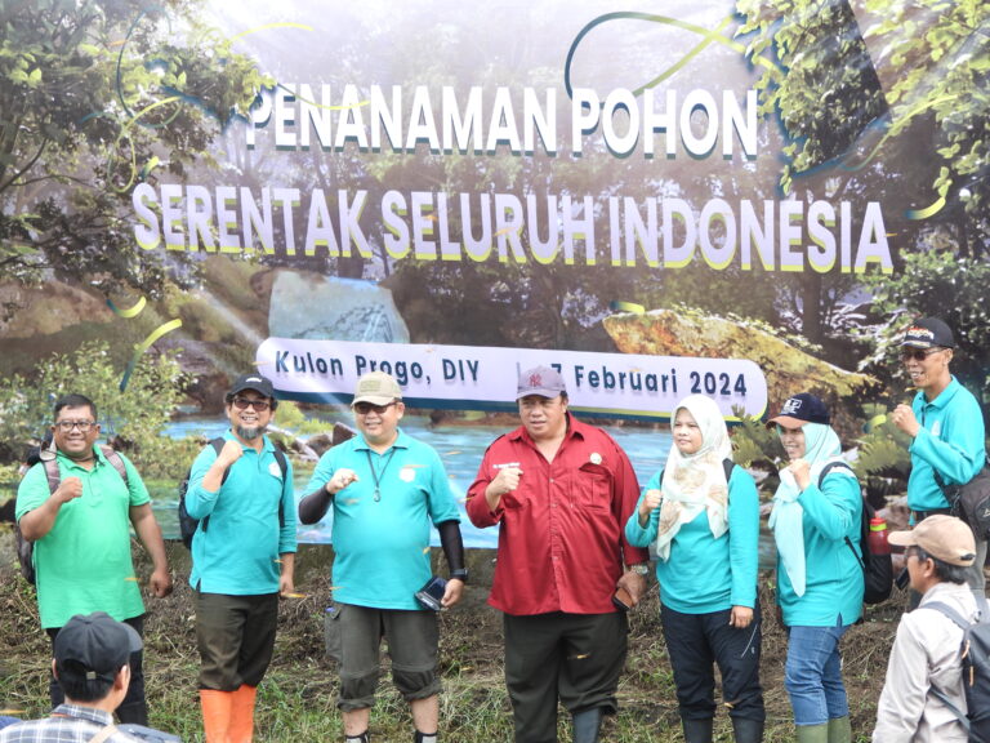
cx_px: 495
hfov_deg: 9.9
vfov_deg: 7.4
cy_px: 372
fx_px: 5720
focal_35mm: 200
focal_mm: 35.9
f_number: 4.5
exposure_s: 1/80
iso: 100
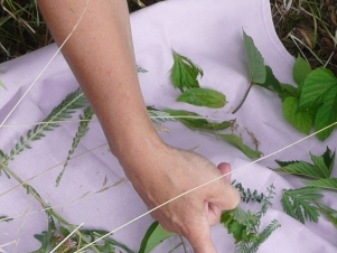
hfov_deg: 14.8
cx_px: 167
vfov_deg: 11.1
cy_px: 219
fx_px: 1295
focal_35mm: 133
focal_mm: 6.5
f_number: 3.9
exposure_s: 1/200
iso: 100
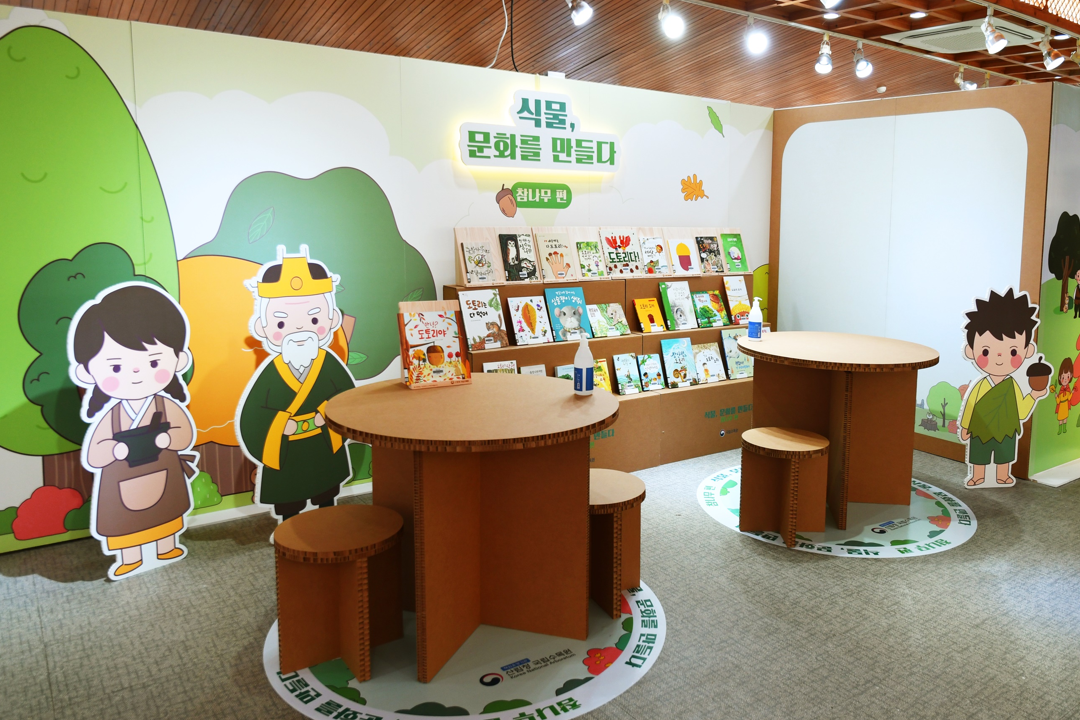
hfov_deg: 69.4
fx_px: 780
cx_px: 537
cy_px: 363
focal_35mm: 26
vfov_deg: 49.5
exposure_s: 1/80
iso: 320
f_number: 4.5
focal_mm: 16
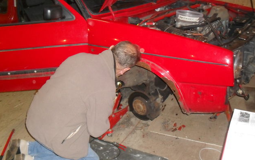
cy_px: 77
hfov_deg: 51.5
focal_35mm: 38
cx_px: 127
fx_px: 264
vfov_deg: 33.6
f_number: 3.2
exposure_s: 1/45
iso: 400
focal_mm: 6.3
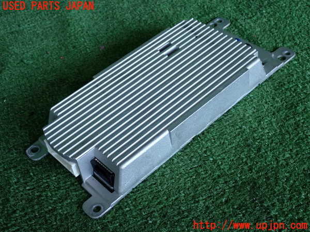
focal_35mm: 50
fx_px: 448
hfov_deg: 38.2
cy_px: 116
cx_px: 155
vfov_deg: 29.1
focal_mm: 9.01
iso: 200
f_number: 3.2
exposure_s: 1/125
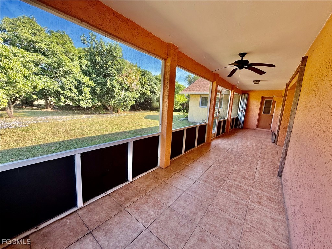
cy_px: 124
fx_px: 134
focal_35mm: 14
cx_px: 166
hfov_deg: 102.1
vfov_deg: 85.7
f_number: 2.2
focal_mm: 2.22
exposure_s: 1/121
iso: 64
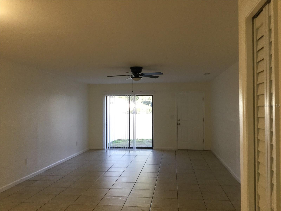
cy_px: 106
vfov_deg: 45.4
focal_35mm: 31
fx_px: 252
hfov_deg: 58.4
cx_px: 140
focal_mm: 3.3
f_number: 2.4
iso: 32
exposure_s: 1/30
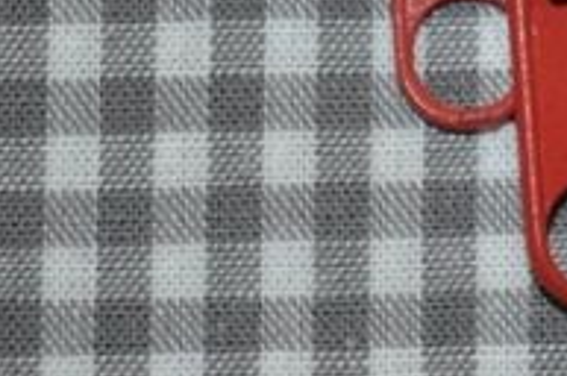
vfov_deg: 4.9
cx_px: 828
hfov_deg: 7.4
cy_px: -313
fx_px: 4308
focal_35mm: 274
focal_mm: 44
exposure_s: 1/60
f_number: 5.3
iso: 200
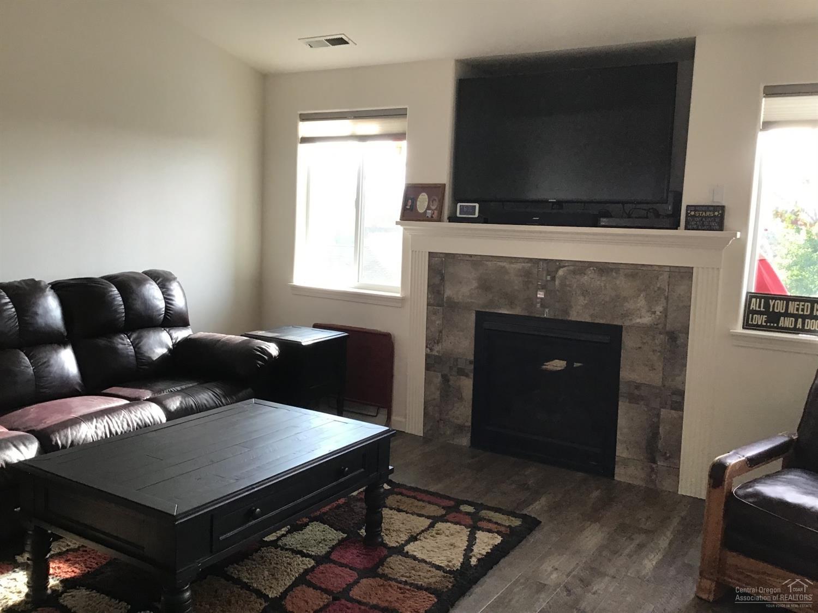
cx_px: 409
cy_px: 306
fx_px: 732
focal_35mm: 31
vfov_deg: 45.4
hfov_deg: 58.4
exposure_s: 1/30
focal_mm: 3.3
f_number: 2.4
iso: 32
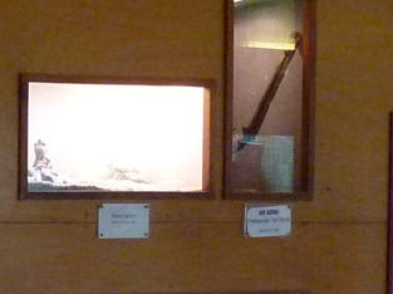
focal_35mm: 128
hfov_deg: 14.3
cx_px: -212
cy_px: 270
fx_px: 1452
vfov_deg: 11.5
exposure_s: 1/13
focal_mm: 4.1
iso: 400
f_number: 3.3
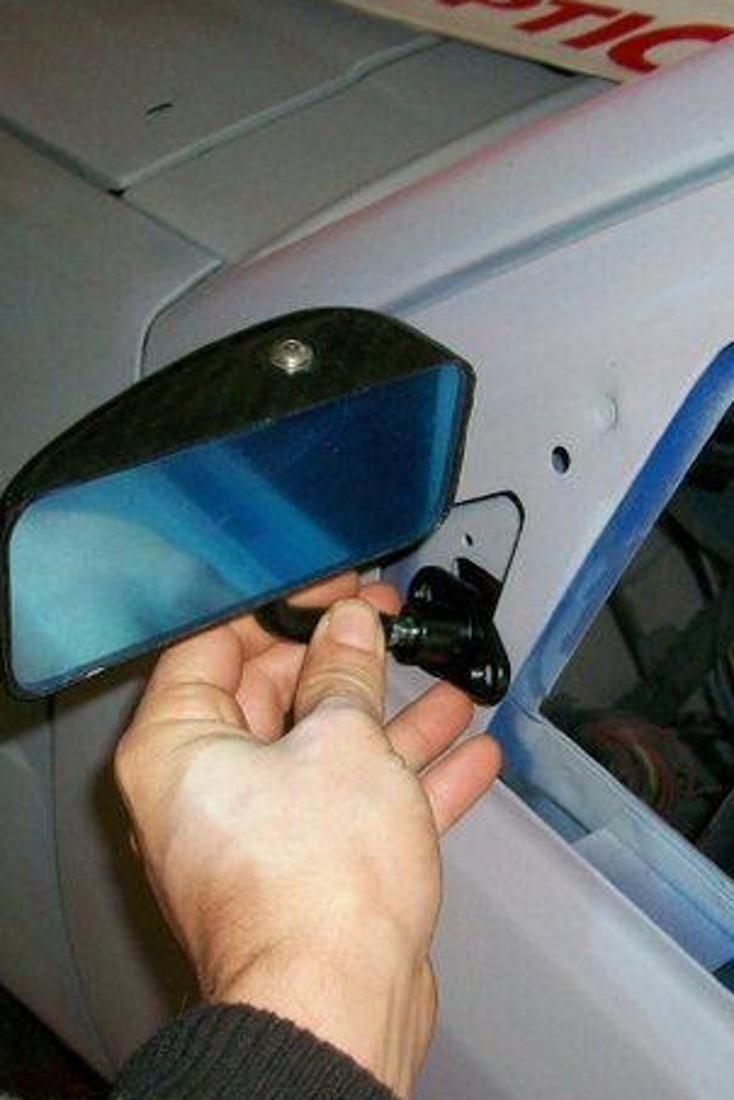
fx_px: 1529
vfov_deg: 39.6
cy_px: 568
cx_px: 369
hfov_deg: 27.0
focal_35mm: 50
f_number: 2.8
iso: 160
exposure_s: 1/60
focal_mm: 5.7
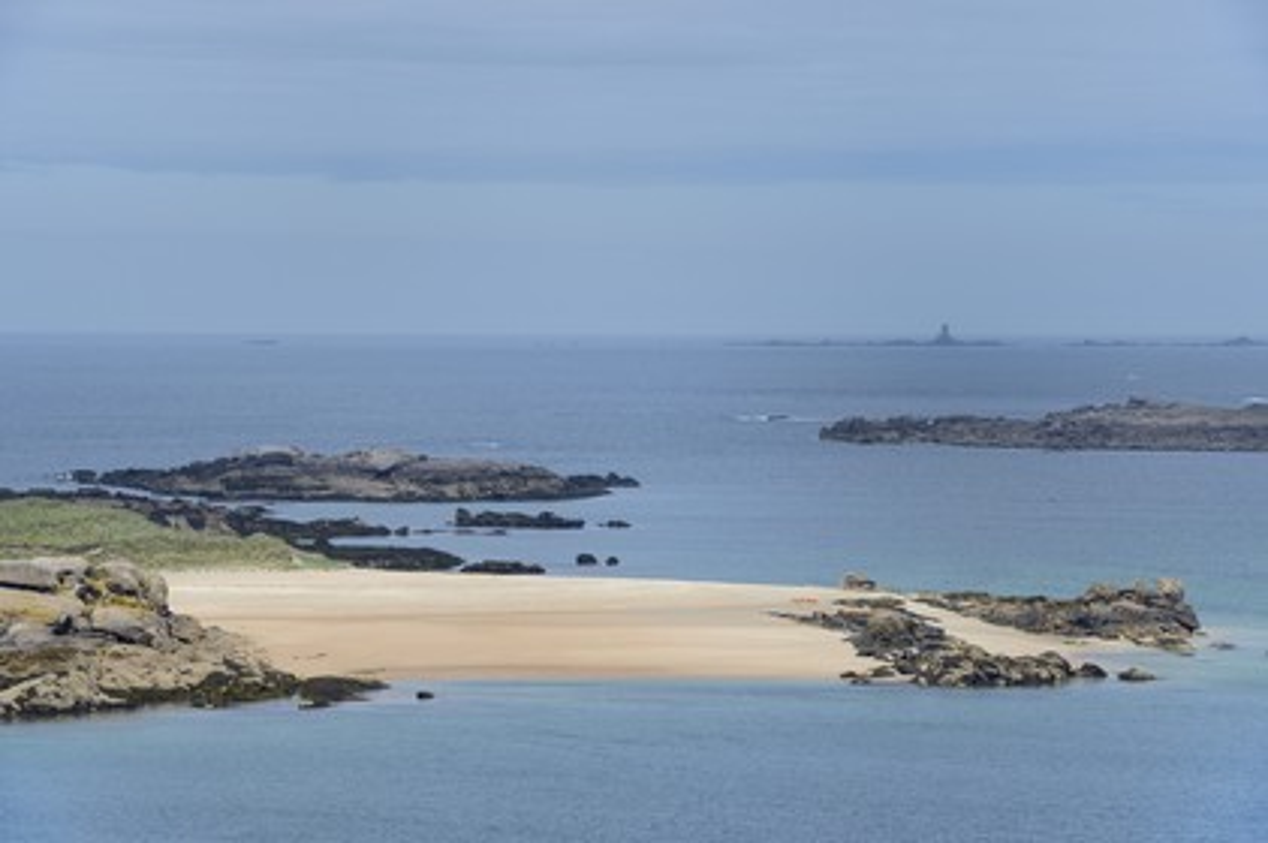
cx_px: 634
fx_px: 6687
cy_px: 422
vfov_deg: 7.2
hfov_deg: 10.8
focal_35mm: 190
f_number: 16
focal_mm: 190
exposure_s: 1/250
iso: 200
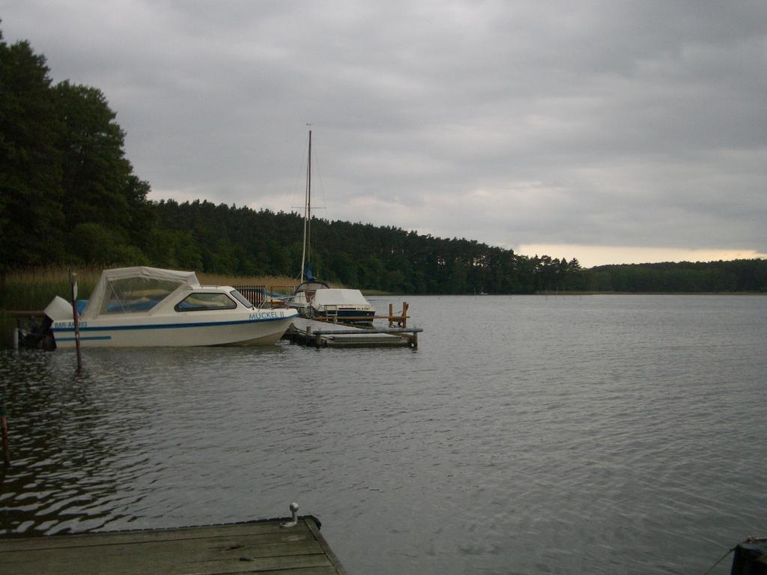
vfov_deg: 29.7
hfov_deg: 38.9
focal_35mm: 49
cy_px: 288
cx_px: 384
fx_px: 1086
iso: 100
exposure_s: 1/200
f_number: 3.1
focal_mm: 8.2
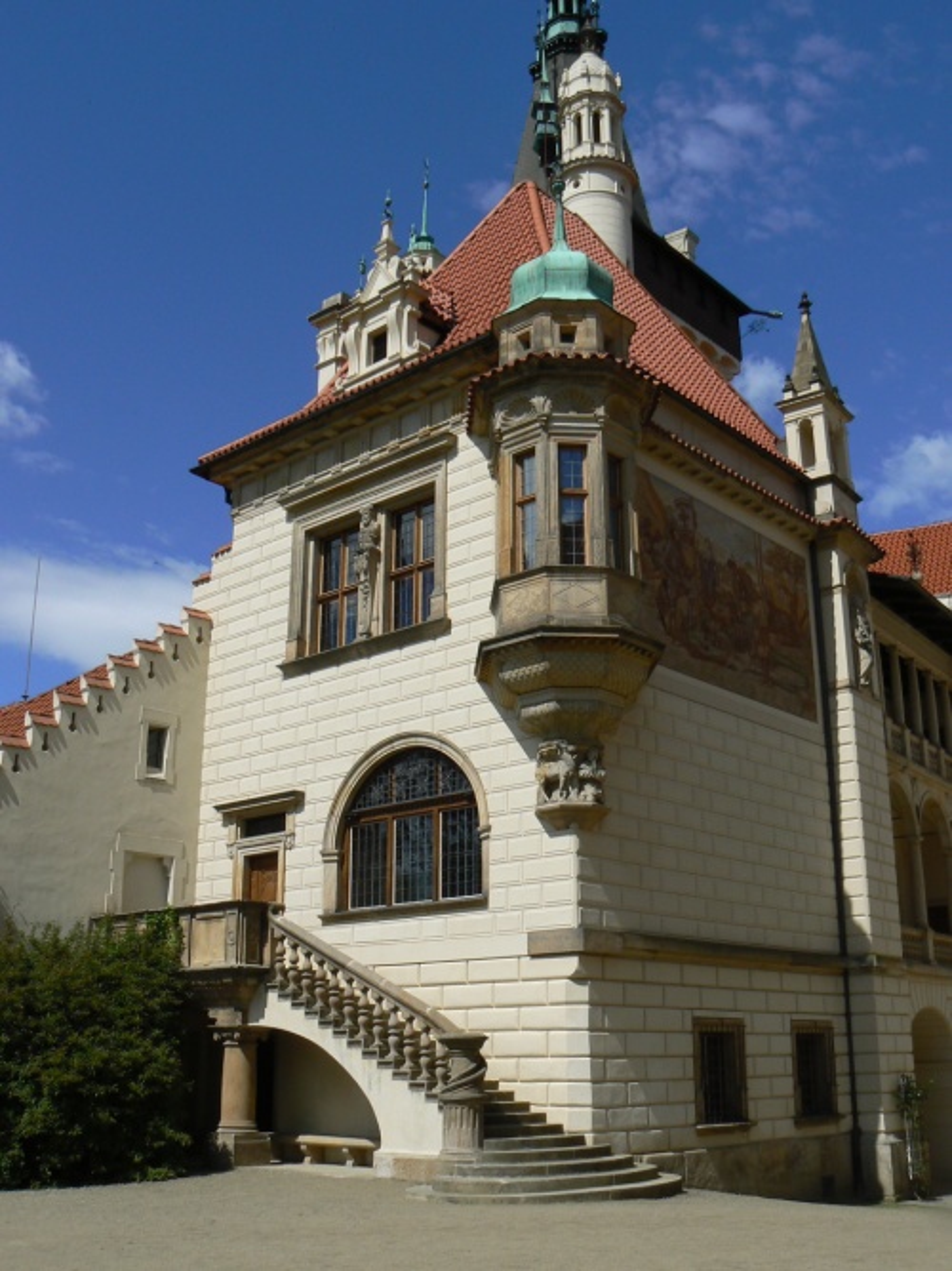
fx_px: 1321
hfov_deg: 39.6
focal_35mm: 36
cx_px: 476
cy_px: 636
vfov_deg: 51.4
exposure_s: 1/640
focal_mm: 6
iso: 80
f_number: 8
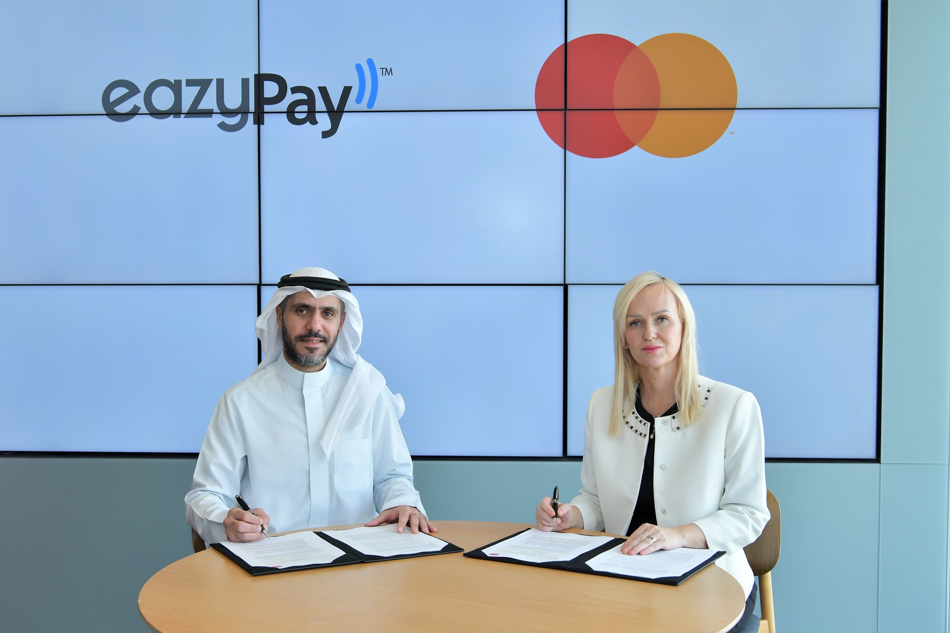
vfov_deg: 31.9
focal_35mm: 42
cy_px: 316
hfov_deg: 46.4
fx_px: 1108
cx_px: 475
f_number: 8
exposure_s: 1/160
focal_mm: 42
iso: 800
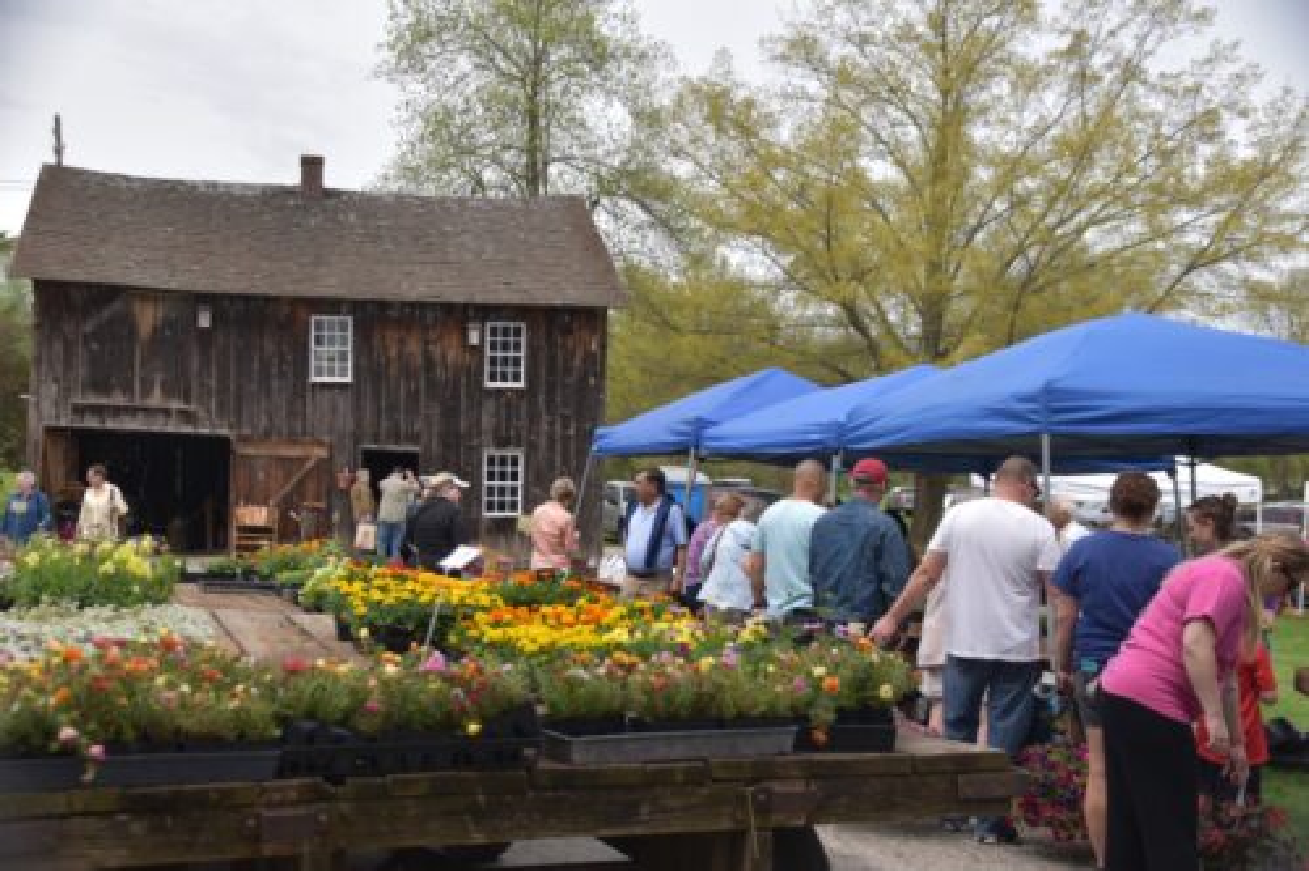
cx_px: 654
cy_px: 436
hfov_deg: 42.3
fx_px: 1690
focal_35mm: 46
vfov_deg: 28.9
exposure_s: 1/1000
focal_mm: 31
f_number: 4
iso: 200
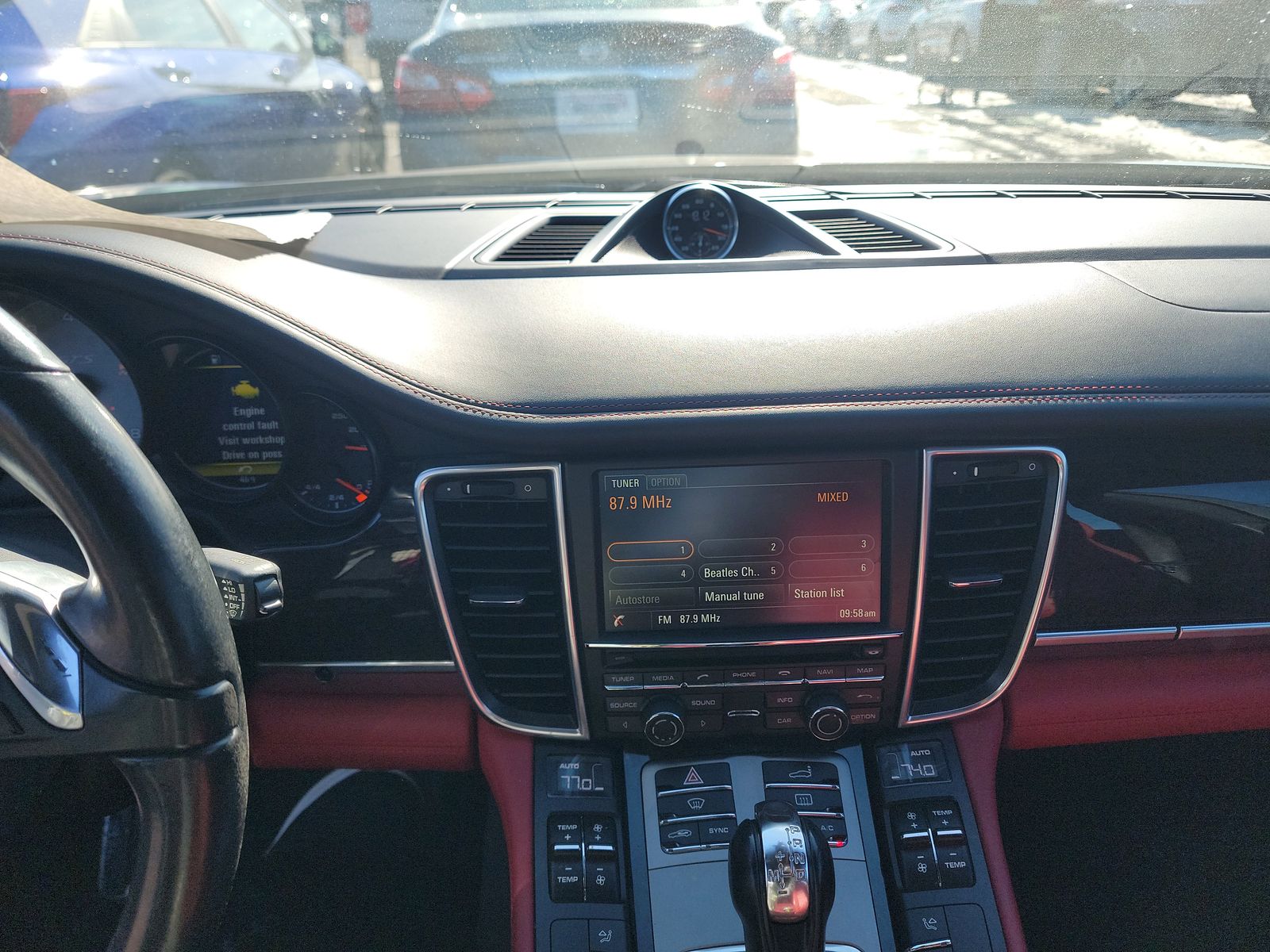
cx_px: 635
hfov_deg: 71.6
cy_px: 476
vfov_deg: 56.8
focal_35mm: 24
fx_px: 881
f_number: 1.8
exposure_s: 1/318
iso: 50
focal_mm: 6.7
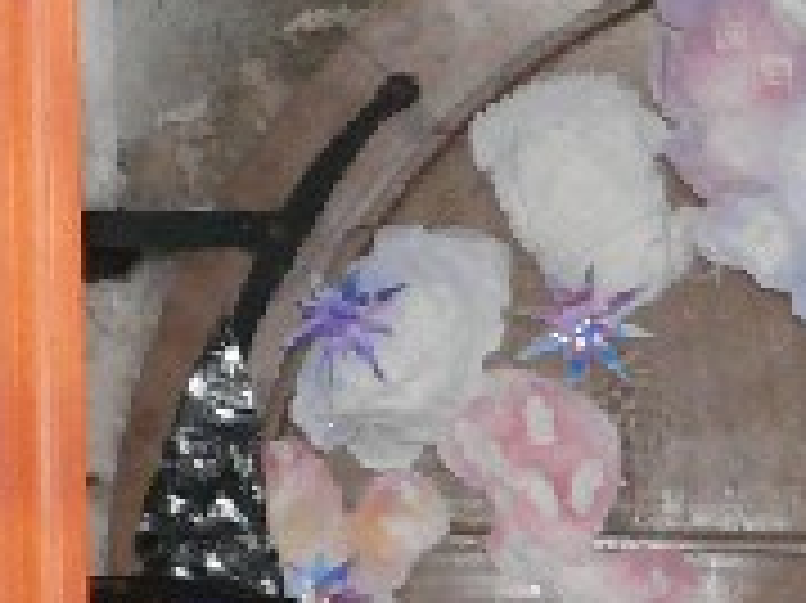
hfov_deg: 7.3
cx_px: 2544
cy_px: 1188
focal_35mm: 235
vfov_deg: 6.2
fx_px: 5468
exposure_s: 1/30
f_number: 2.8
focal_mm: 7.4
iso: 200
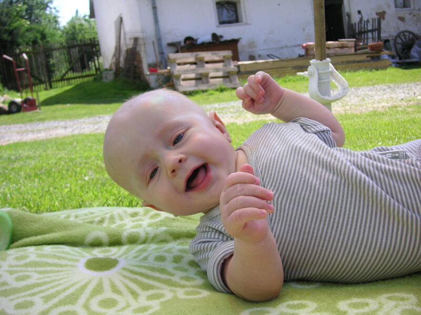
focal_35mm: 37
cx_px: 210
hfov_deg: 50.1
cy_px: 158
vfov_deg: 38.7
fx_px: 450
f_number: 2.8
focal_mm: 6.1
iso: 50
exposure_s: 1/750
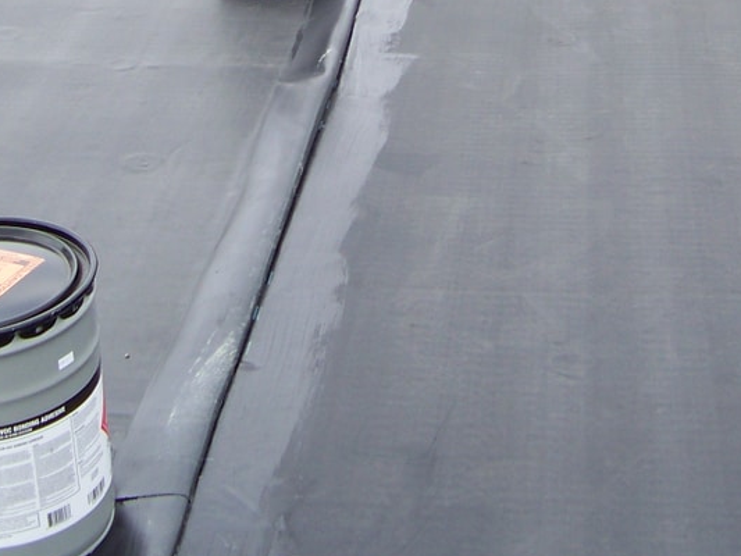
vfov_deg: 15.8
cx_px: 329
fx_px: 1927
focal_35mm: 90
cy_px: -108
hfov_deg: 21.8
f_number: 2.8
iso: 64
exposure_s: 1/160
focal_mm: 5.85
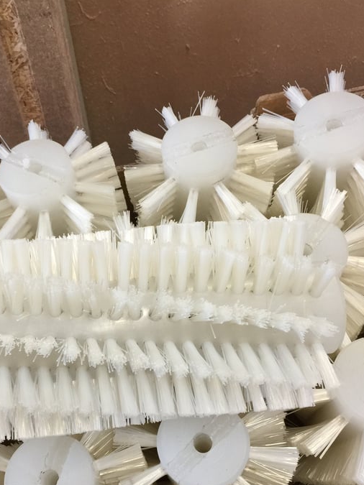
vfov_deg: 42.6
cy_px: 308
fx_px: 617
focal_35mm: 44
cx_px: 133
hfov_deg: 32.7
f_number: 2.2
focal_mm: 4.15
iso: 50
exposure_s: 1/17
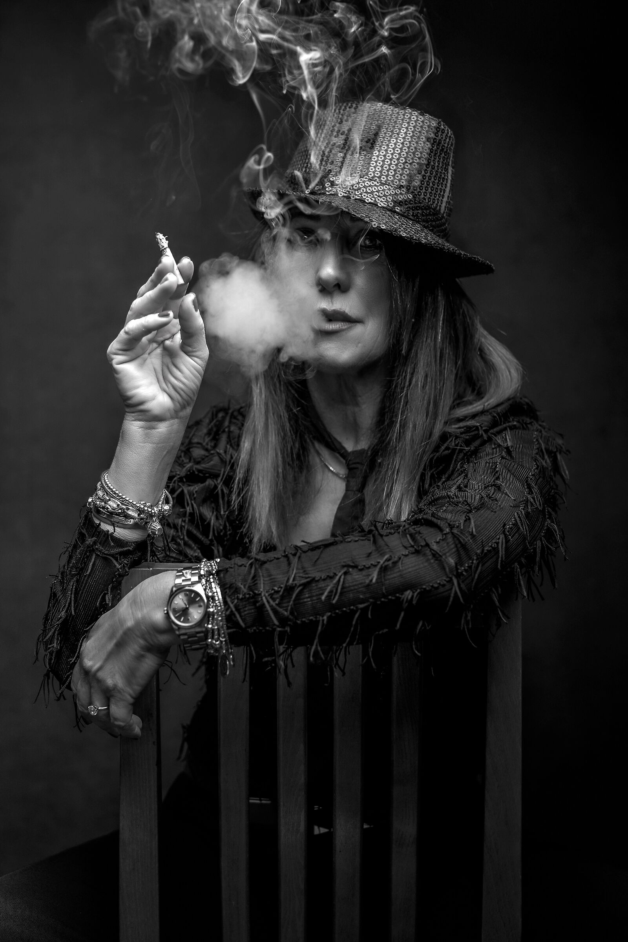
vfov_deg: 39.6
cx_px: 314
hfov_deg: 27.0
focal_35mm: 50
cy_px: 471
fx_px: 1308
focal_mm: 50
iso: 100
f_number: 2.8
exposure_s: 1/1600
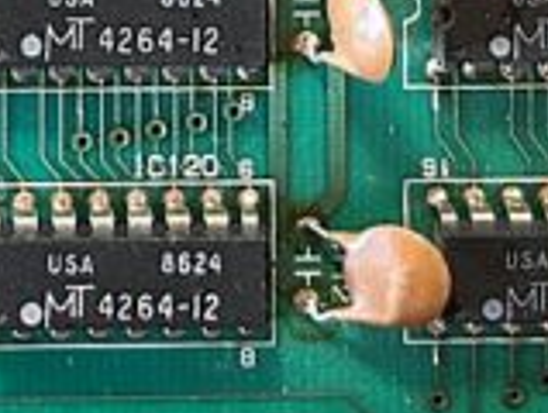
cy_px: -540
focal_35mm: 167
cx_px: -10
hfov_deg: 11.7
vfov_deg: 8.3
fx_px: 2650
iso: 400
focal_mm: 5.7
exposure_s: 1/60
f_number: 1.5
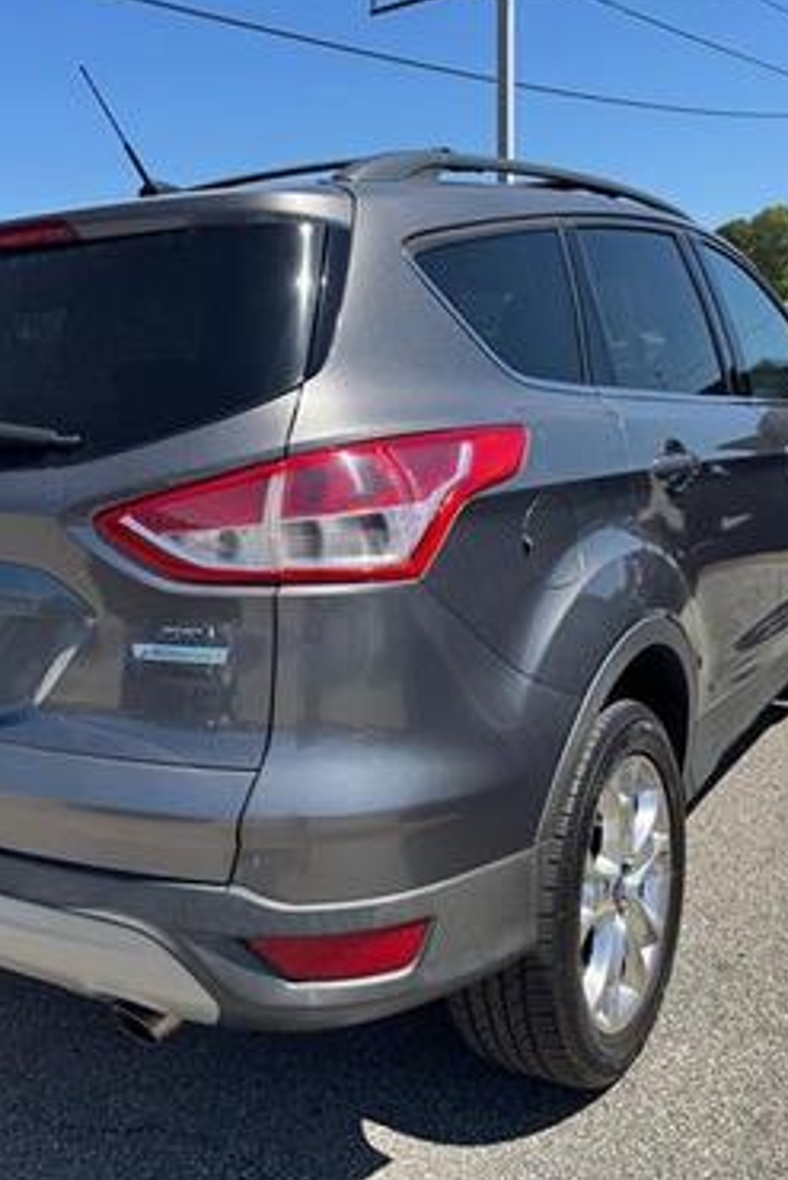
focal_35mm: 34
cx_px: 284
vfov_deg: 55.8
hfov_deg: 38.6
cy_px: 584
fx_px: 1115
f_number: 1.78
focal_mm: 6.76
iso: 80
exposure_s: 1/3247
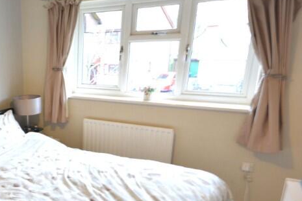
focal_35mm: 33
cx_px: 21
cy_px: 129
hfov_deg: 49.8
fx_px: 277
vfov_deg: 39.6
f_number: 8
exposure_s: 1/6
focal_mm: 10
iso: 400
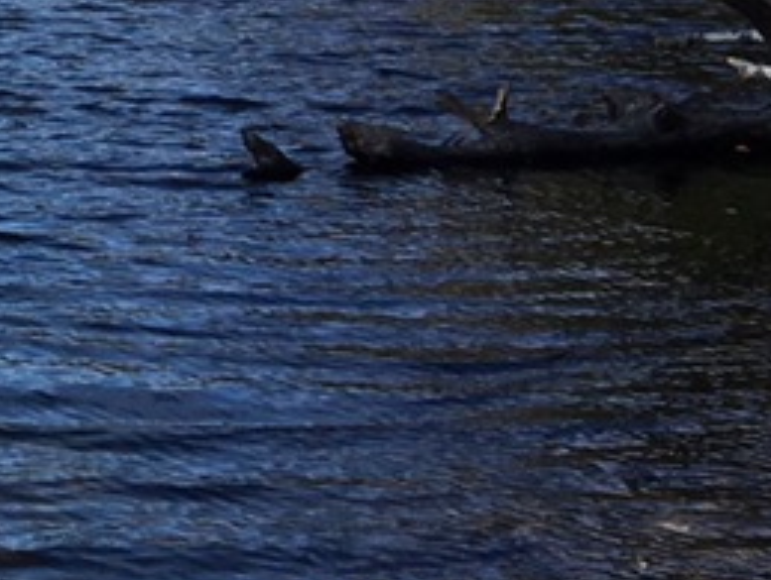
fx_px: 2833
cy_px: -544
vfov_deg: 10.8
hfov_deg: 13.4
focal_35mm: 127
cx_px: -750
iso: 25
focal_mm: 4.15
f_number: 2.2
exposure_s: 1/1637
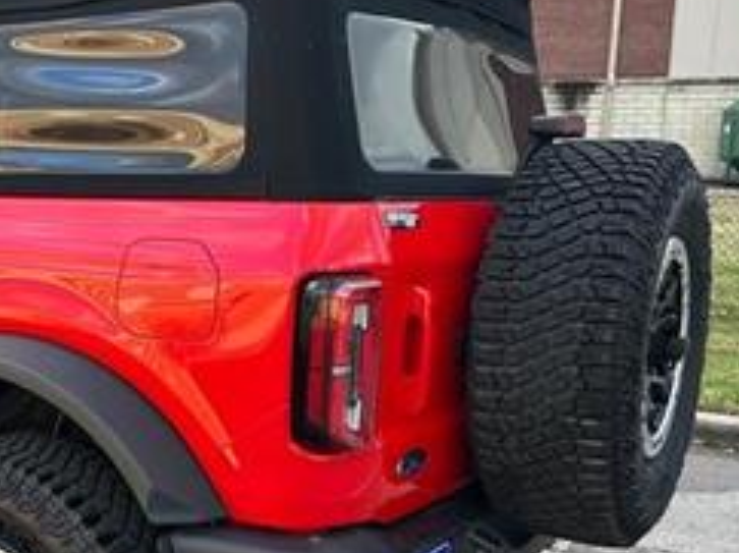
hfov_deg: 35.2
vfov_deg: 29.0
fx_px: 1066
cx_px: 27
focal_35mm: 50
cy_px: 333
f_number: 1.78
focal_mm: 6.86
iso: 80
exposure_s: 1/260
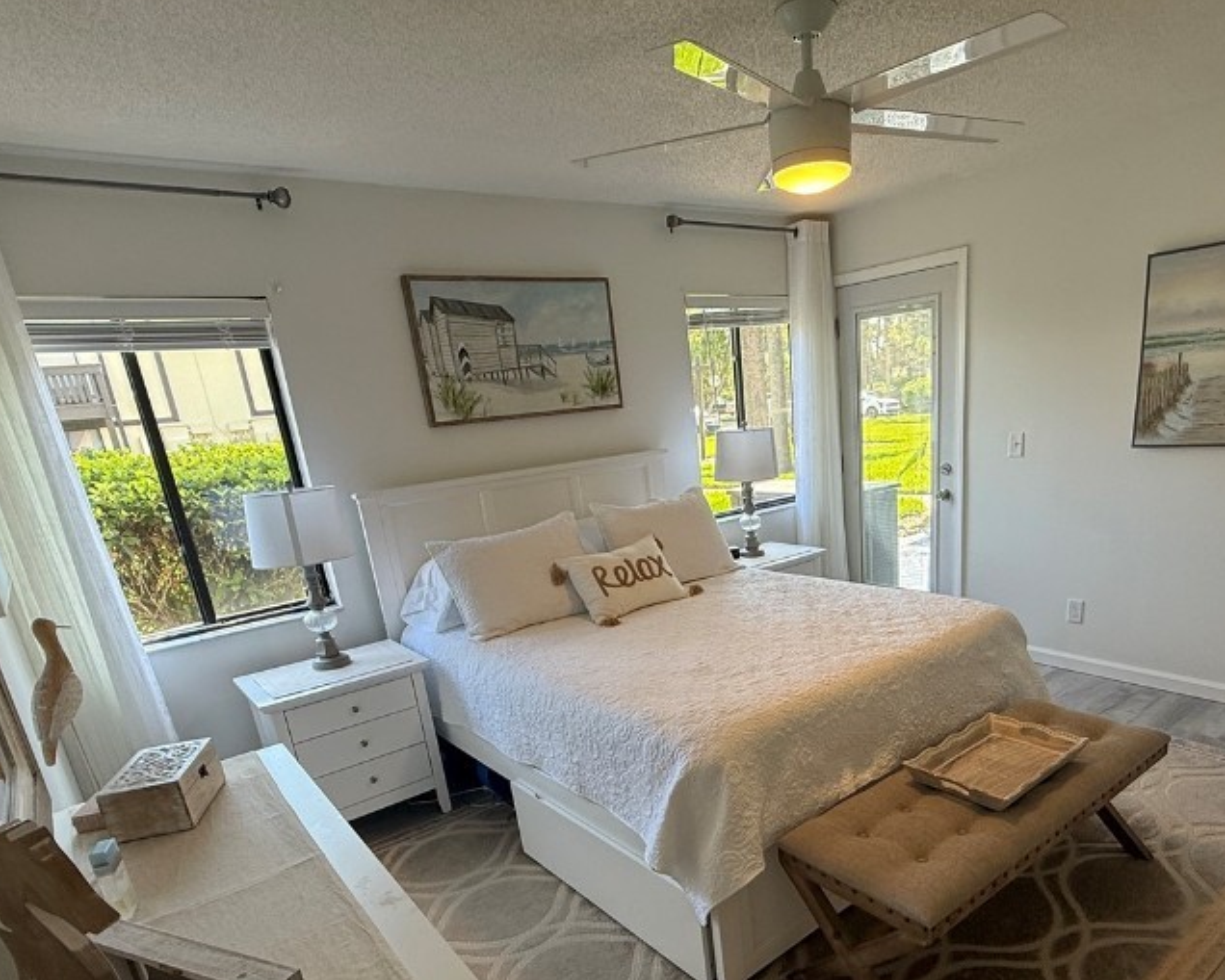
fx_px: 798
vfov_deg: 61.5
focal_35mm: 22
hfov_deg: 74.5
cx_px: 711
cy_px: 660
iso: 80
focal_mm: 2.22
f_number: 2.2
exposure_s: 1/120
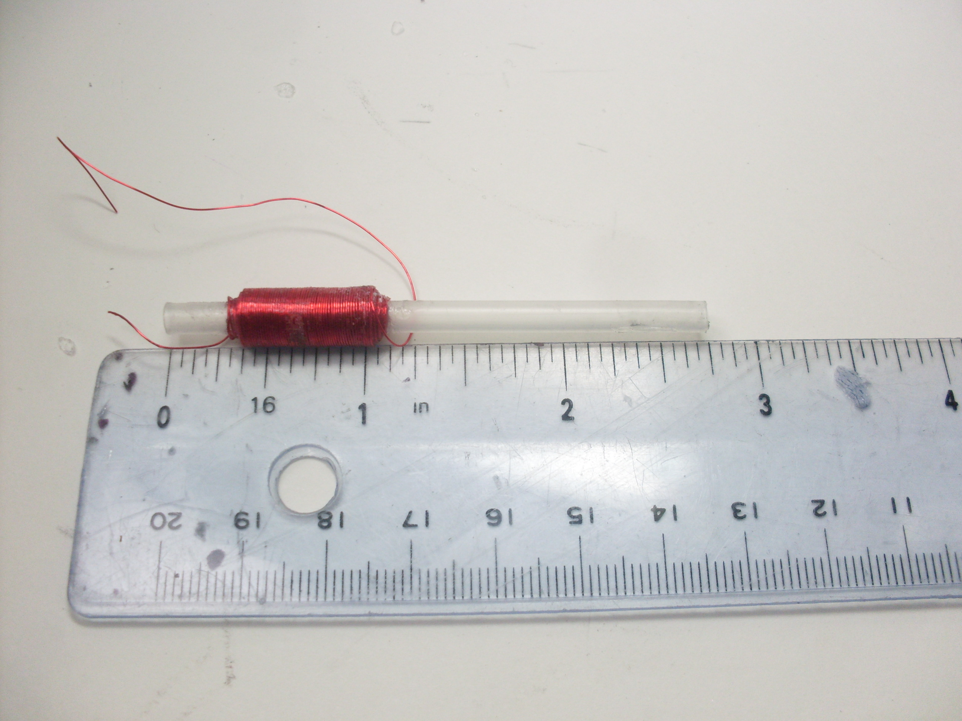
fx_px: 1056
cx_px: 481
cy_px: 360
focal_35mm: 38
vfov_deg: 37.7
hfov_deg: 49.0
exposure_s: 1/125
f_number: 2.8
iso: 80
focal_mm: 6.3
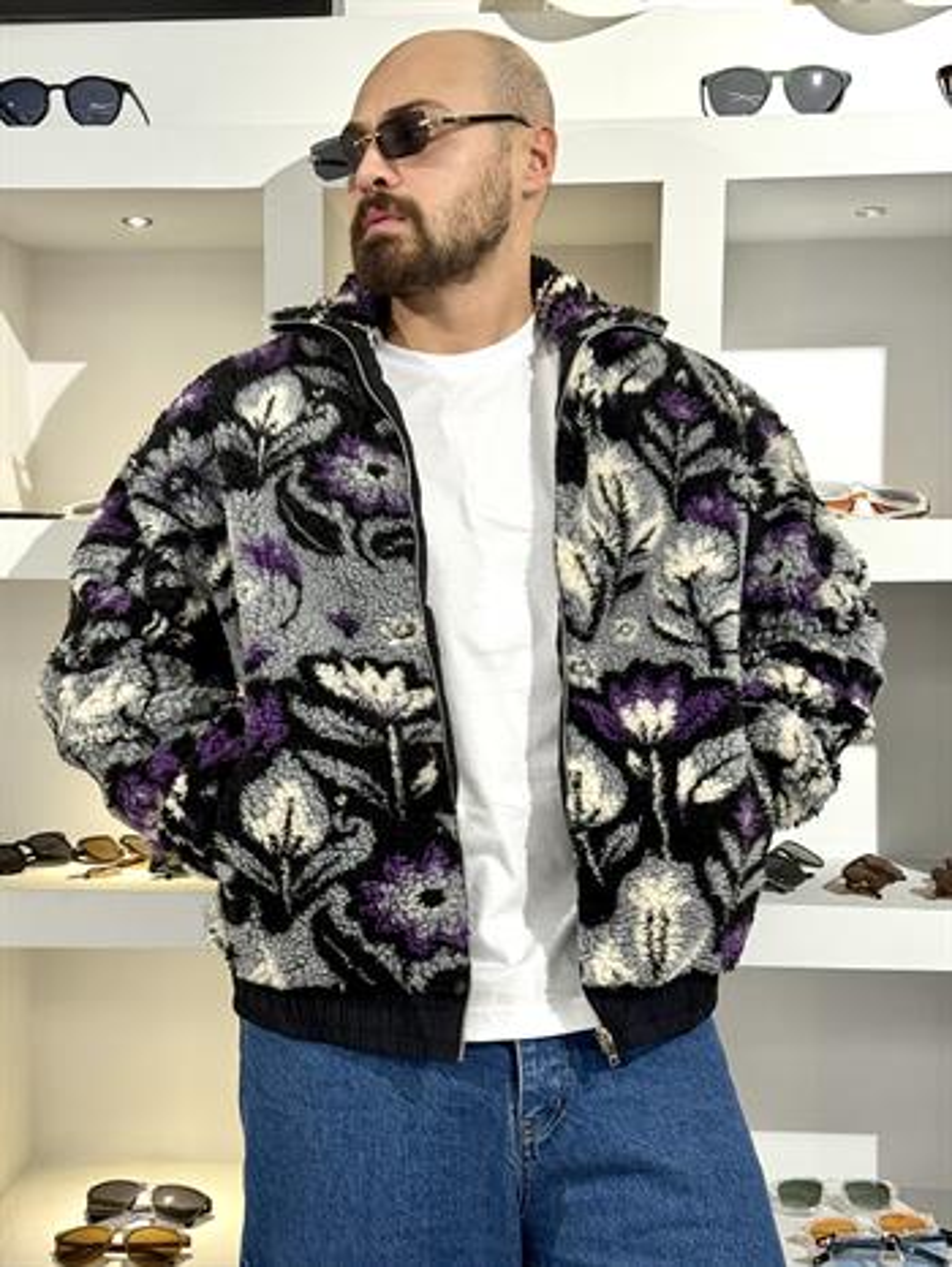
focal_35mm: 48
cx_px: 476
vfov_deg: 39.6
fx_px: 1759
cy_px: 634
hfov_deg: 30.3
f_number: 1.78
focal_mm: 6.76
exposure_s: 1/100
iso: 100
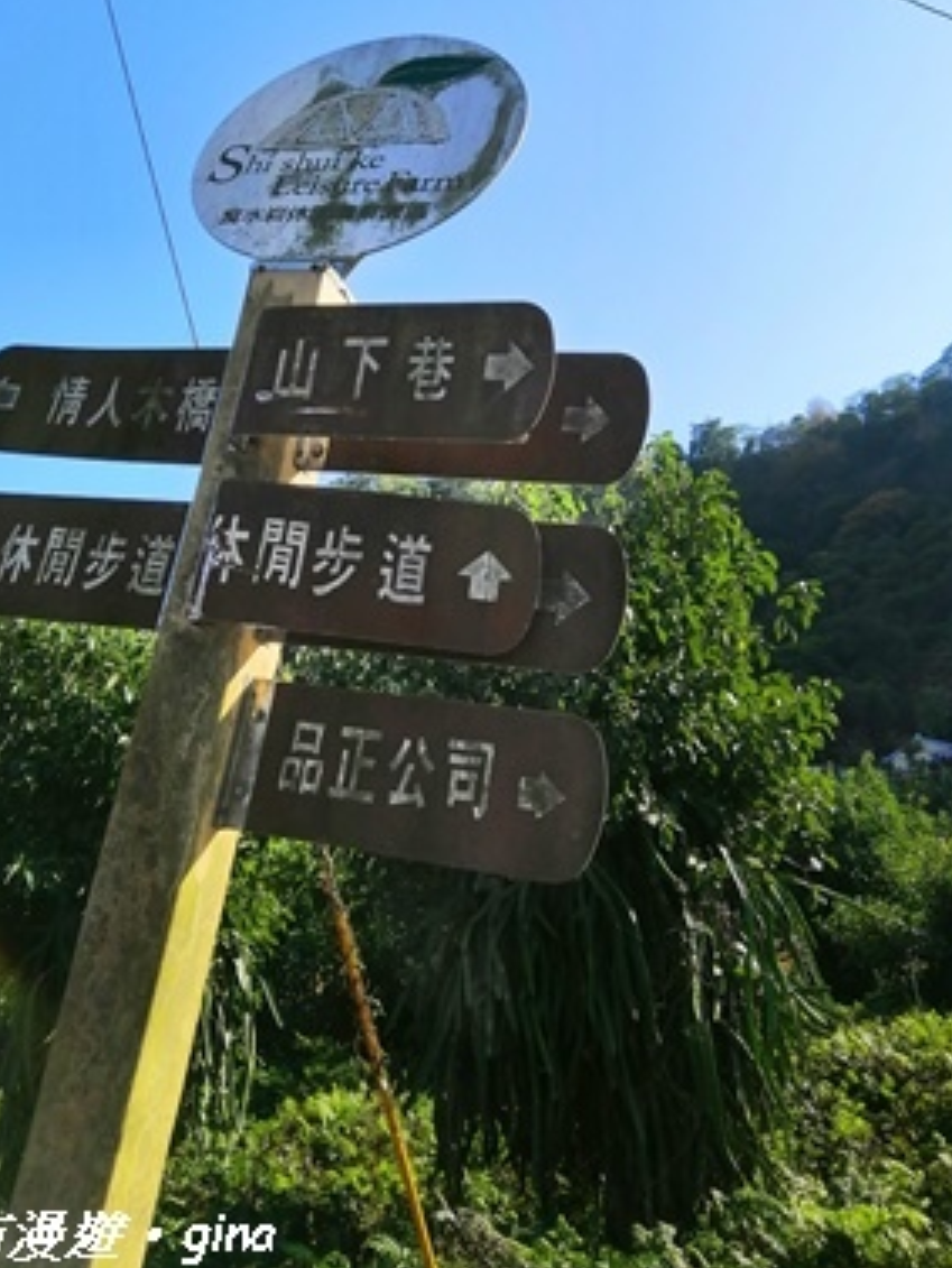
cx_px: 454
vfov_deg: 57.9
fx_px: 1136
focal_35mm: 31
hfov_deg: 45.5
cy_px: 515
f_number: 2.2
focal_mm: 3.81
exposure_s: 1/970
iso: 50
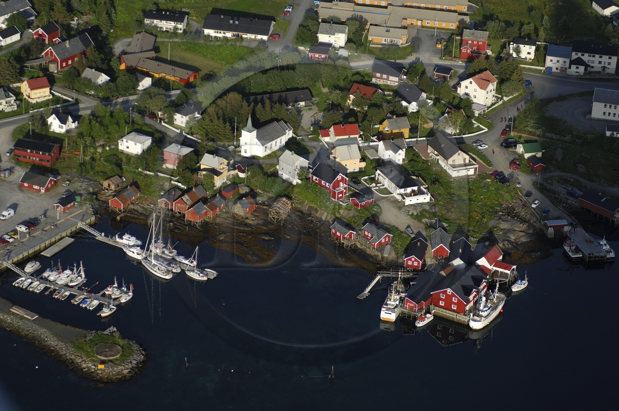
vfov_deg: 13.0
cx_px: 310
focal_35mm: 105
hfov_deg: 19.5
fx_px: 1803
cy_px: 206
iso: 100
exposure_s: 1/1000
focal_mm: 70
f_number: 3.5
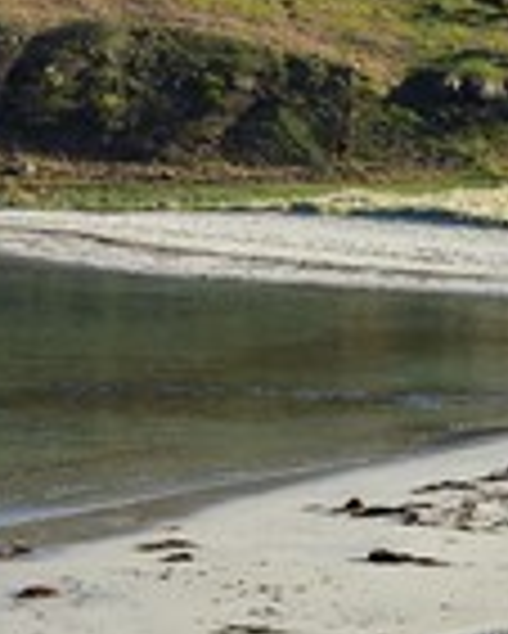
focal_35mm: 195
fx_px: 3661
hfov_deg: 7.9
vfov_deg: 9.9
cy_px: 148
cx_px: 306
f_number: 9
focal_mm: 70
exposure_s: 1/250
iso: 200
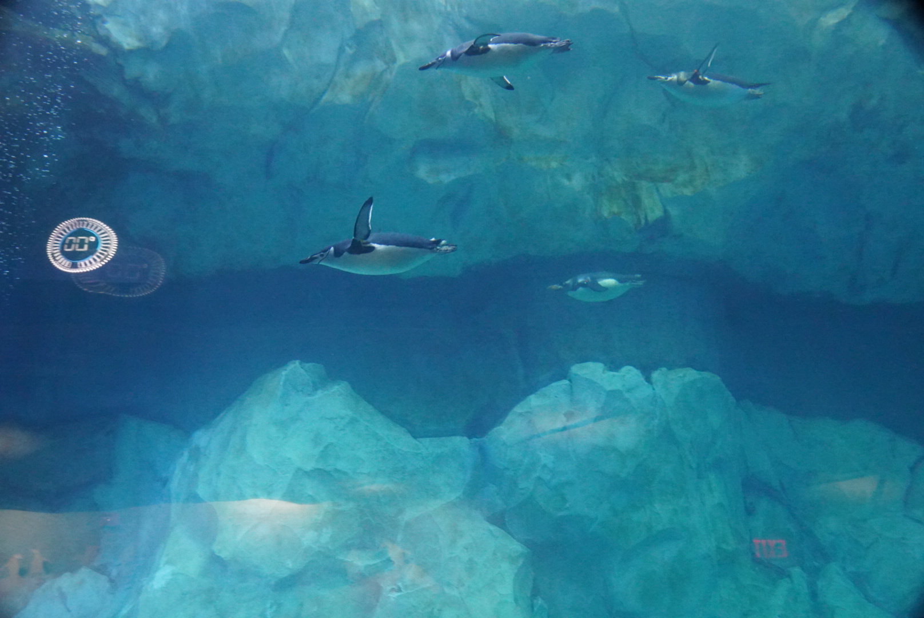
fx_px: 963
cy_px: 309
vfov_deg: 35.5
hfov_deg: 51.3
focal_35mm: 38
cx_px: 462
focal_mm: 25
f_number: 4
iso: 6400
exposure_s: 1/160
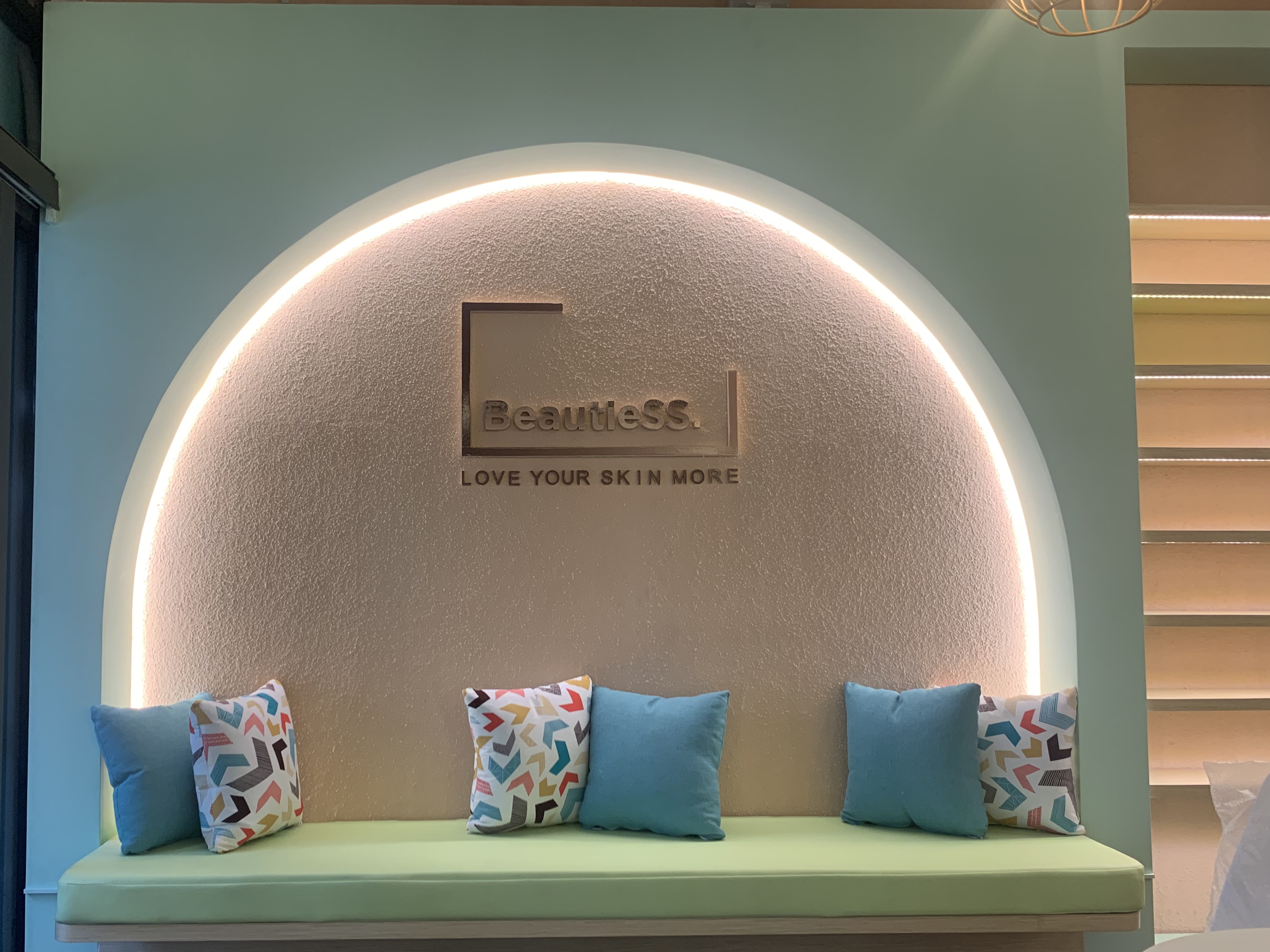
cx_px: 541
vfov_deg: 45.4
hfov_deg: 58.1
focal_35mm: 31
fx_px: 1137
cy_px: 517
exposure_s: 1/100
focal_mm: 4.25
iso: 100
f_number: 1.8
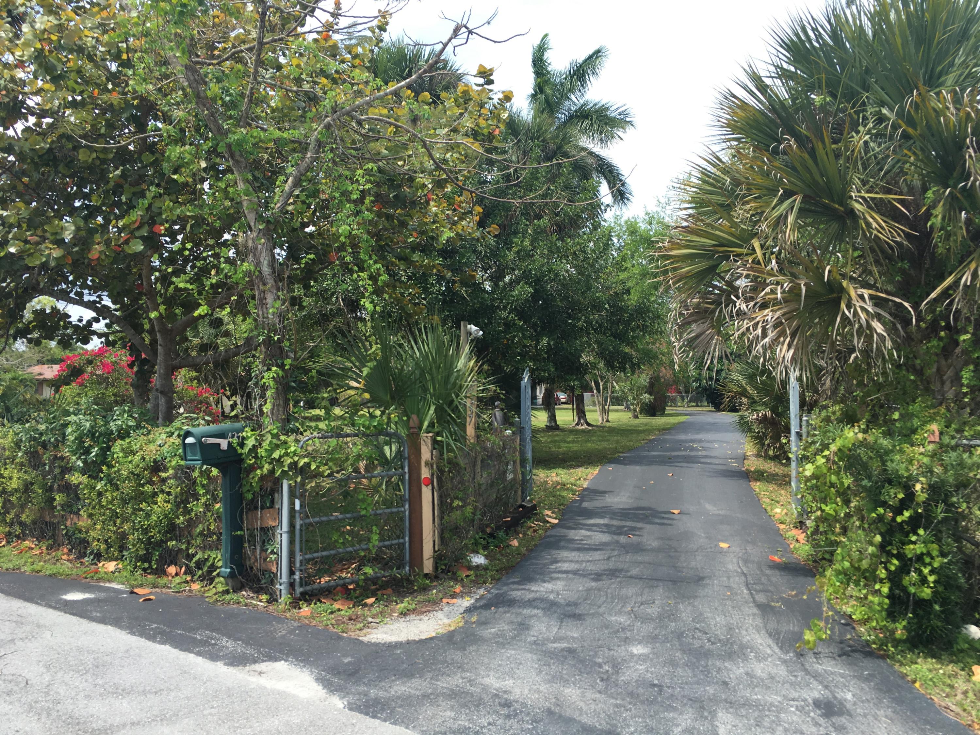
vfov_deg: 48.2
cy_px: 368
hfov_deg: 61.7
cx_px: 490
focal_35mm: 29
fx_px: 821
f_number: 2.2
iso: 25
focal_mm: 4.15
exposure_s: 1/615
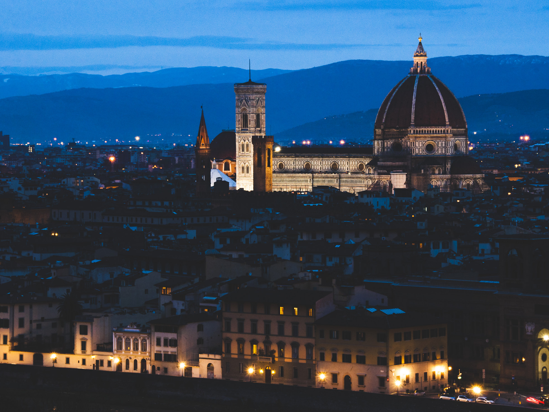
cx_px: 328
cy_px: 219
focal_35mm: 132
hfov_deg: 15.0
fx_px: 2087
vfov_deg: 11.3
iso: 200
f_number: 18
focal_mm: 75
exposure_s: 1.3
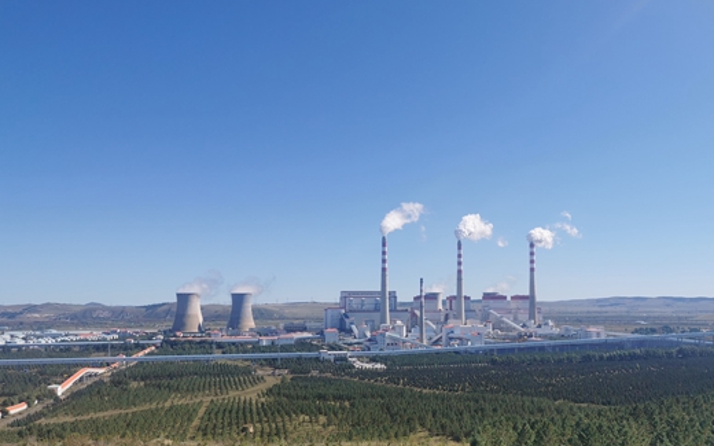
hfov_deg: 58.1
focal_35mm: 33
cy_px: 285
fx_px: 642
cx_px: 387
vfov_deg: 38.0
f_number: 1.8
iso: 50
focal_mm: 5.58
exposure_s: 1/4292
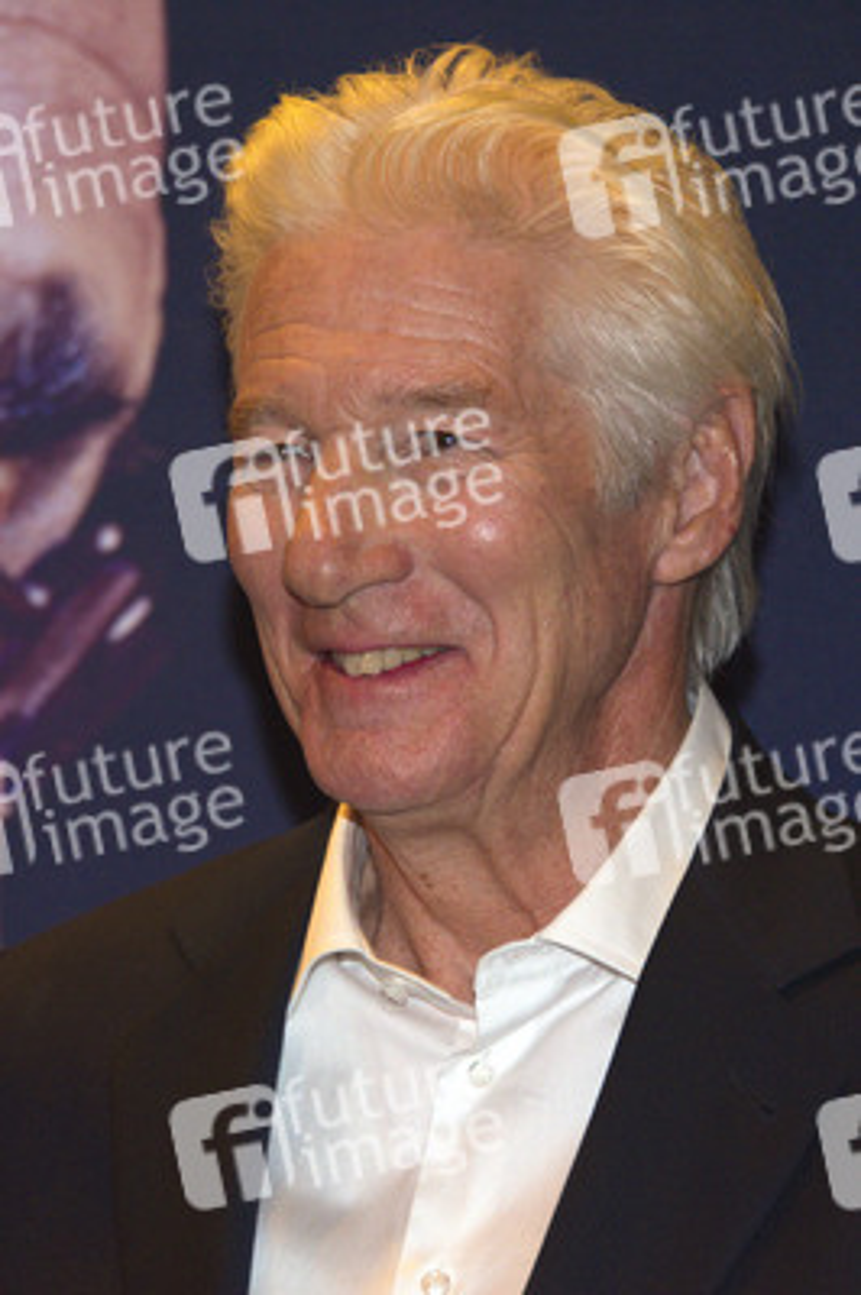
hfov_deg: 7.2
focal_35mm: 190
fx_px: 6828
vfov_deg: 10.8
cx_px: 430
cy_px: 648
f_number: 5.6
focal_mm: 190
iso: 1600
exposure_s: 1/50
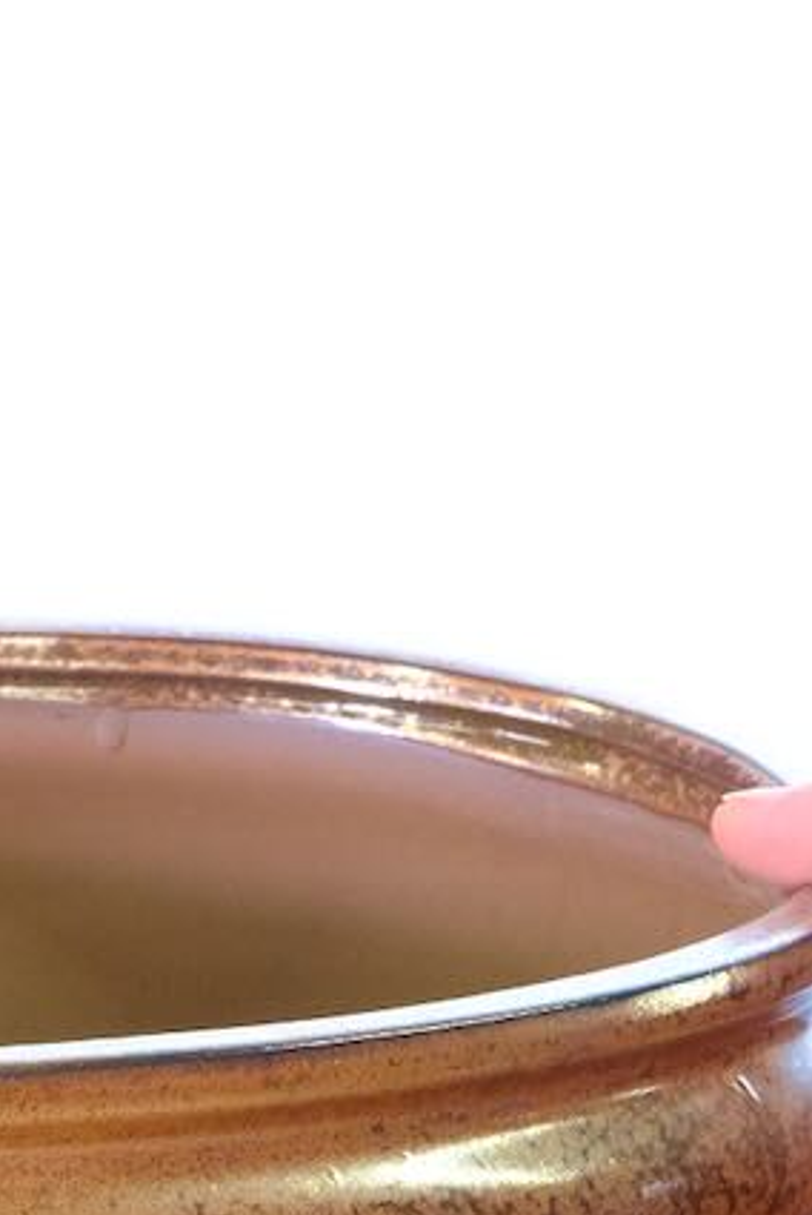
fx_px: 11889
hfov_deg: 3.9
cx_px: -69
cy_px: 129
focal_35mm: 352
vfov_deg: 5.8
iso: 2500
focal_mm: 77.9
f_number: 13
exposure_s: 1/8
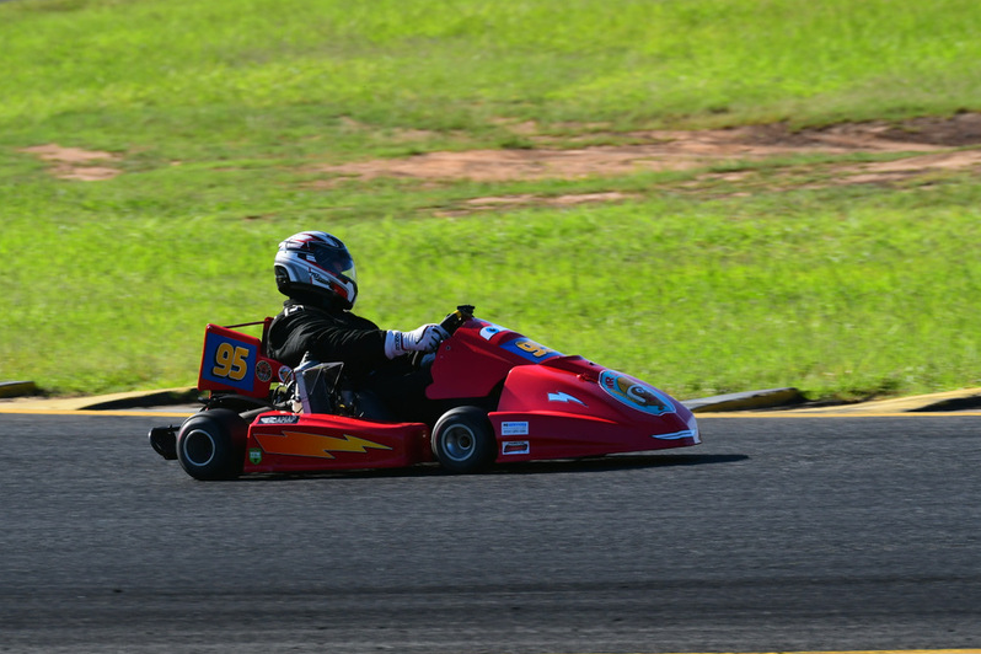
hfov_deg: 3.4
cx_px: 490
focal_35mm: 602
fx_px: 16403
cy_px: 327
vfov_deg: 2.3
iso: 500
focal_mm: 400
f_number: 10
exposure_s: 1/640
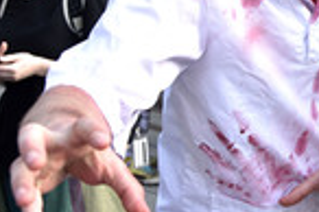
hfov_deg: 16.4
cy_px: 57
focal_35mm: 117
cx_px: 438
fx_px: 1036
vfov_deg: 11.7
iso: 400
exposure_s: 1/125
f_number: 6.3
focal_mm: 38
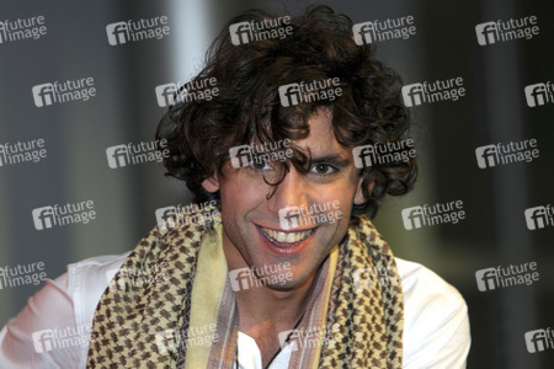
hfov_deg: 7.8
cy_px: 184
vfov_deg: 5.2
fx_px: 4039
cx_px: 277
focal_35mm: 262
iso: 200
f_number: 2.8
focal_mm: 175
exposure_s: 1/160
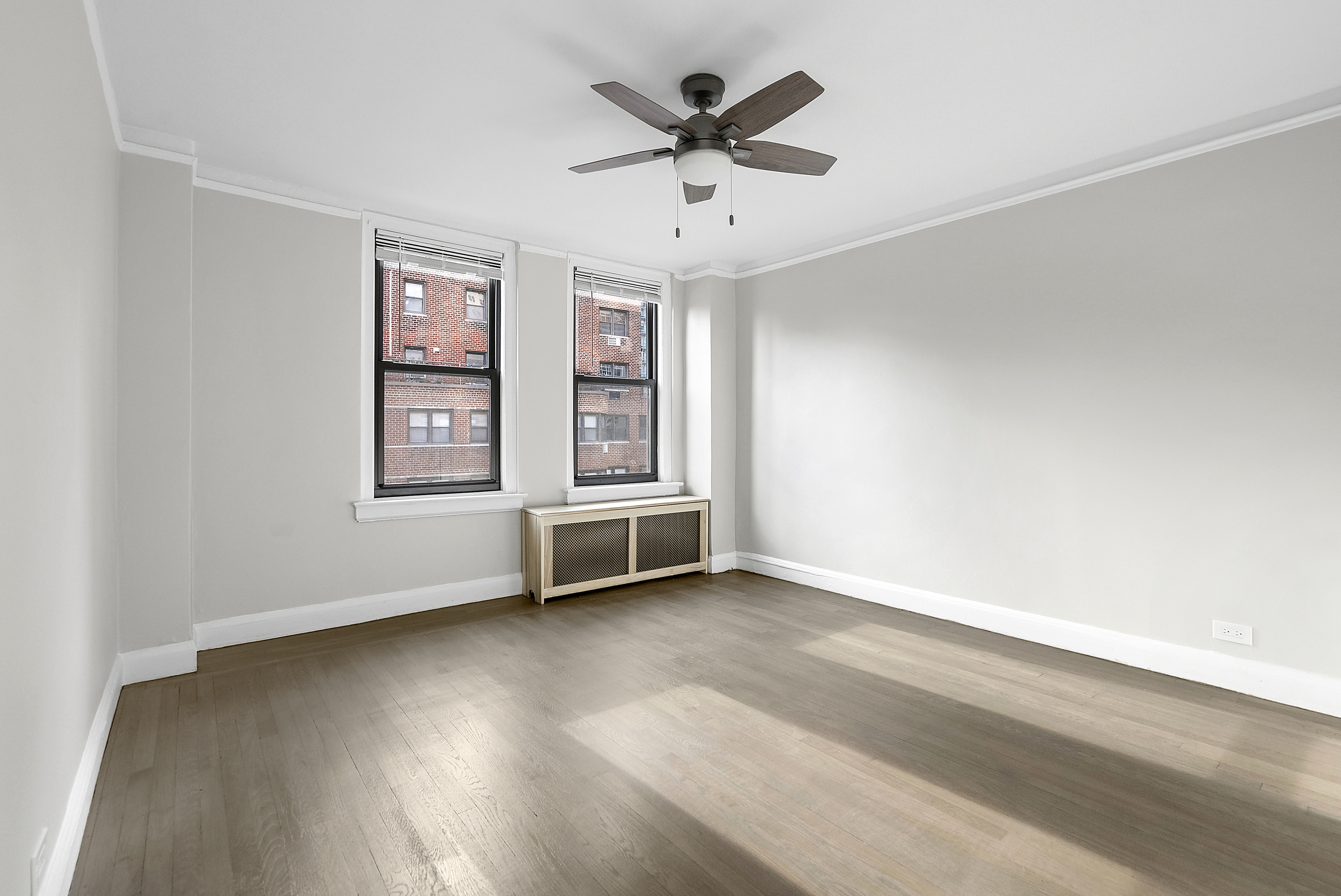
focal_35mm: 16
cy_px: 448
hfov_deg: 96.7
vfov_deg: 73.8
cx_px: 670
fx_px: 596
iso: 800
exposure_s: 1/100
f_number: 8
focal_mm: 16
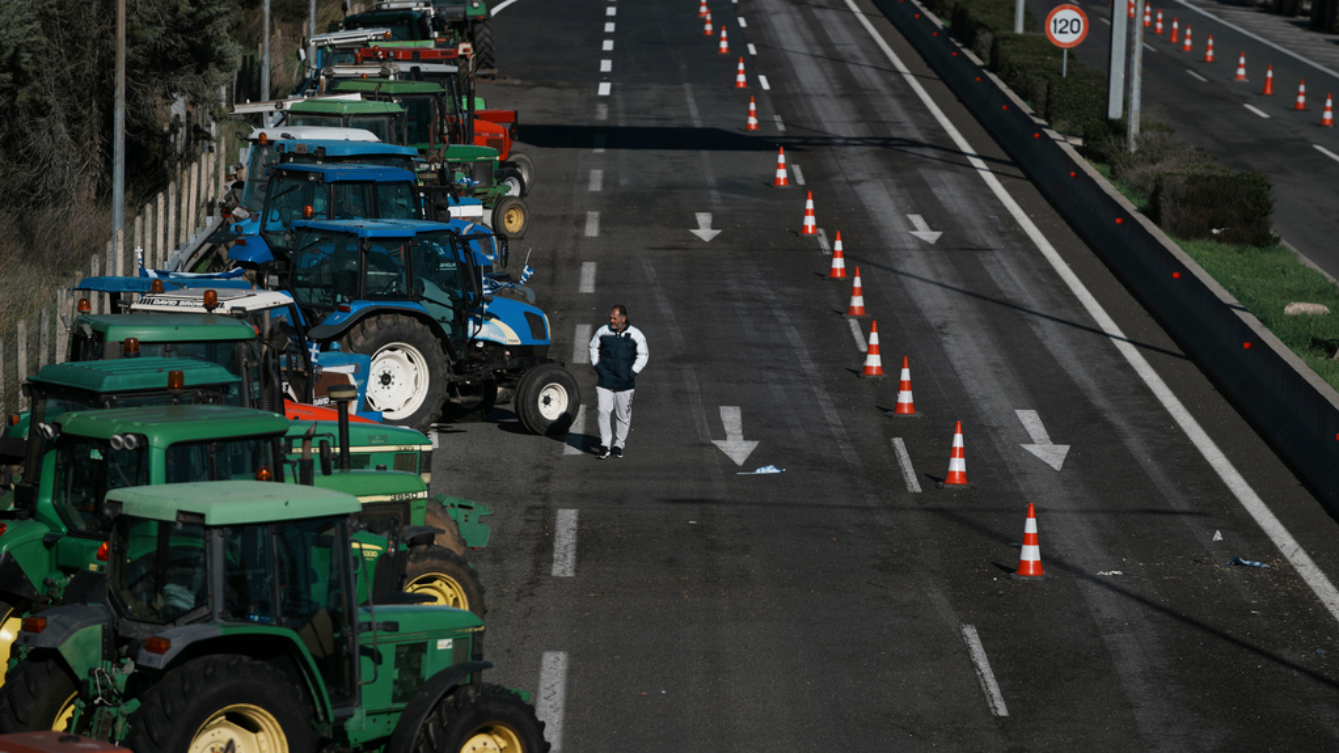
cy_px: 397
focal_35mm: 210
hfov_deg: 10.3
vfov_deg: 5.8
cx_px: 670
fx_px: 7456
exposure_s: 1/5000
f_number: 2.8
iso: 50
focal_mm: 200
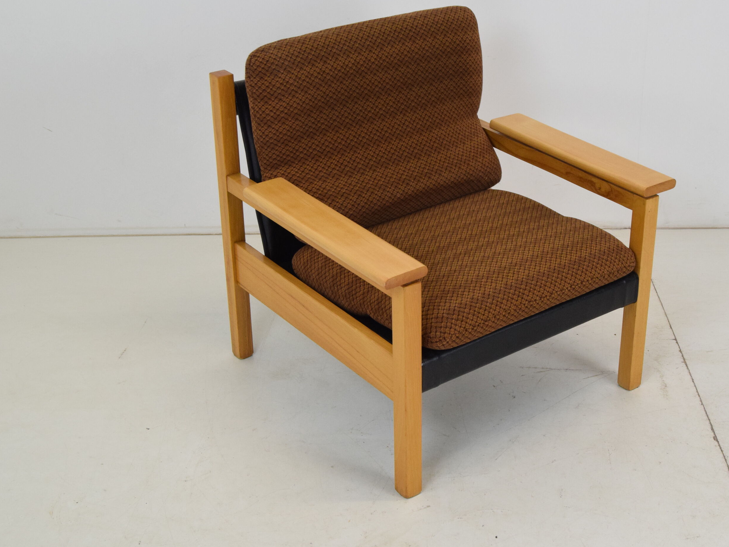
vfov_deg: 26.1
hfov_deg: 34.2
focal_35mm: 56
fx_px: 1179
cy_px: 257
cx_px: 439
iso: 1600
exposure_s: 1/200
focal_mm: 32
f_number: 7.1
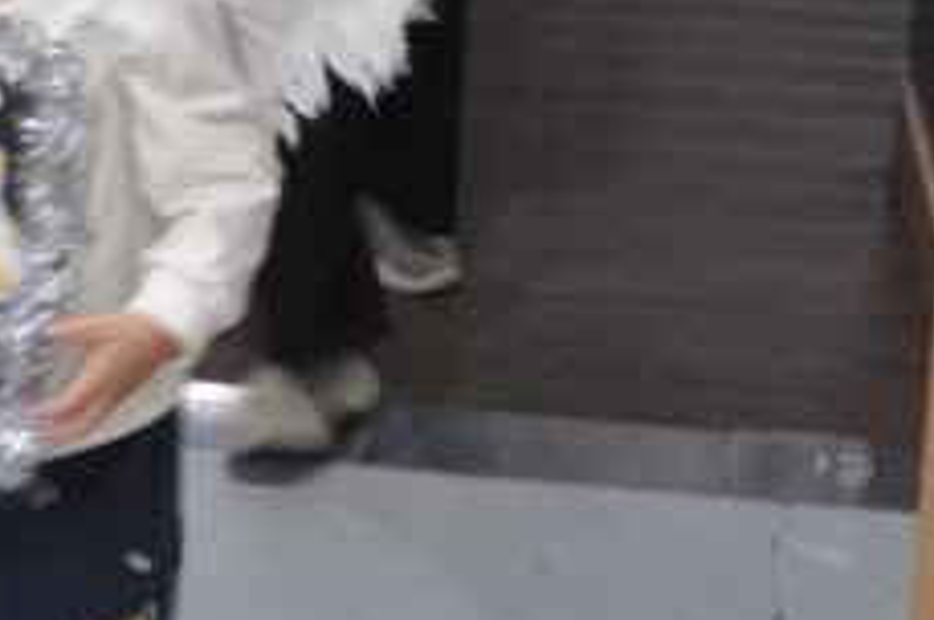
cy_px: 27
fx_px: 3264
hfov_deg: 15.7
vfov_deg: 10.8
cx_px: -175
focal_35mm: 126
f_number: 4
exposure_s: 1/15
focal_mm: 24
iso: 400
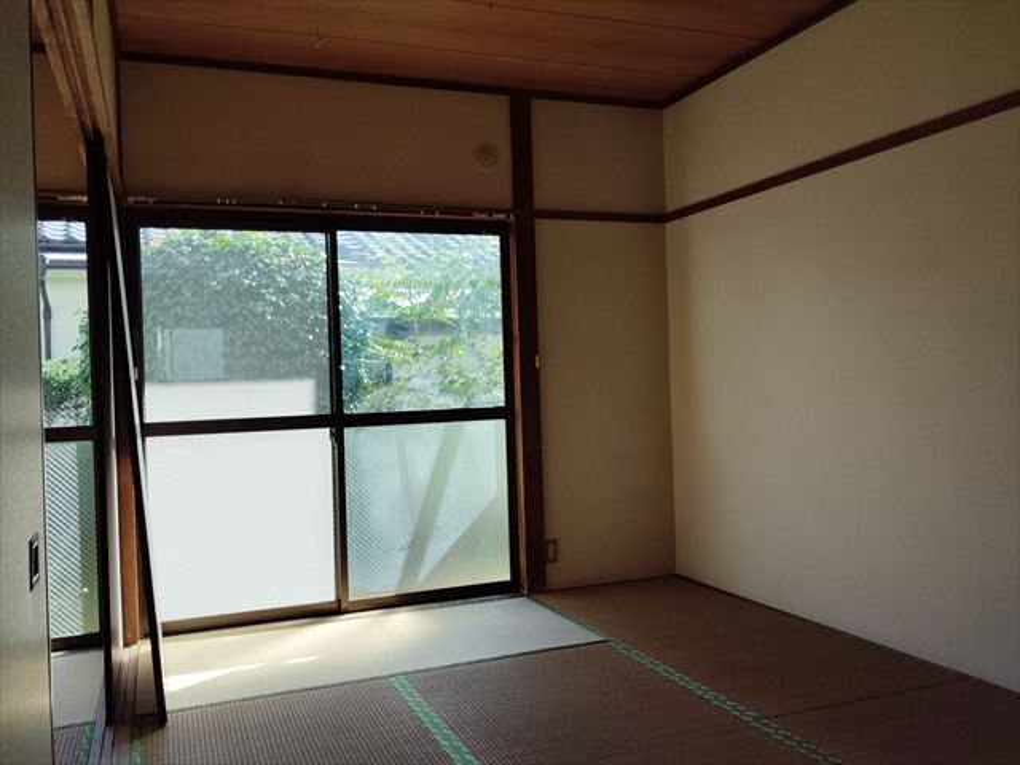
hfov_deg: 61.7
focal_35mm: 29
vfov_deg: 48.2
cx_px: 510
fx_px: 855
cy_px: 382
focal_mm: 4.25
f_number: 1.8
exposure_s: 1/245
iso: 50
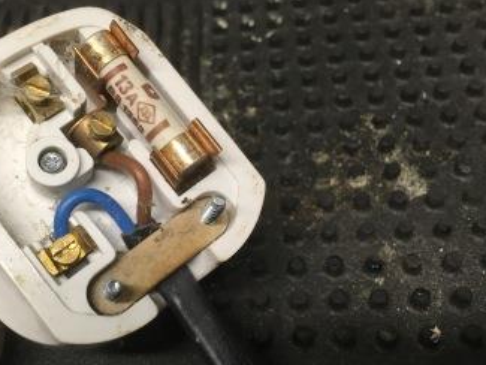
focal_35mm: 40
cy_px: 221
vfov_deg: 35.8
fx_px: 562
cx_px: 169
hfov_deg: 46.2
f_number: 2.2
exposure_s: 1/33
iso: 50
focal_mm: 4.15
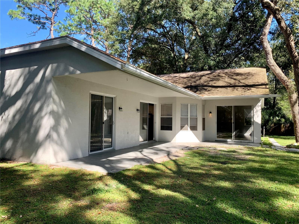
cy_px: 112
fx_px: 225
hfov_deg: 67.3
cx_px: 150
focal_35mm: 26
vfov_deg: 53.1
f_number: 1.8
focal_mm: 4.25
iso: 25
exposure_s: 1/408
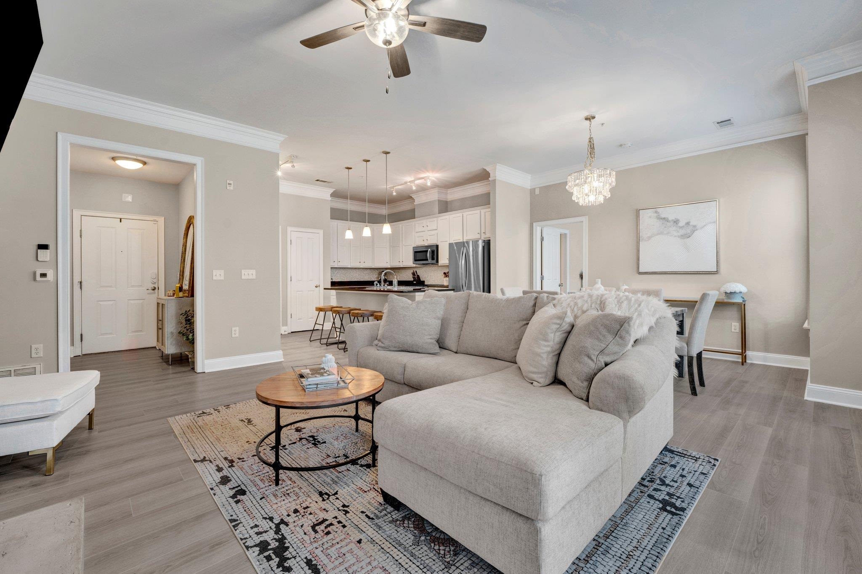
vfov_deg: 76.6
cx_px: 431
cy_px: 287
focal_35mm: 15
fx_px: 364
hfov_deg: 99.7
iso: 400
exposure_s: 1/10
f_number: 8
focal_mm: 15.2
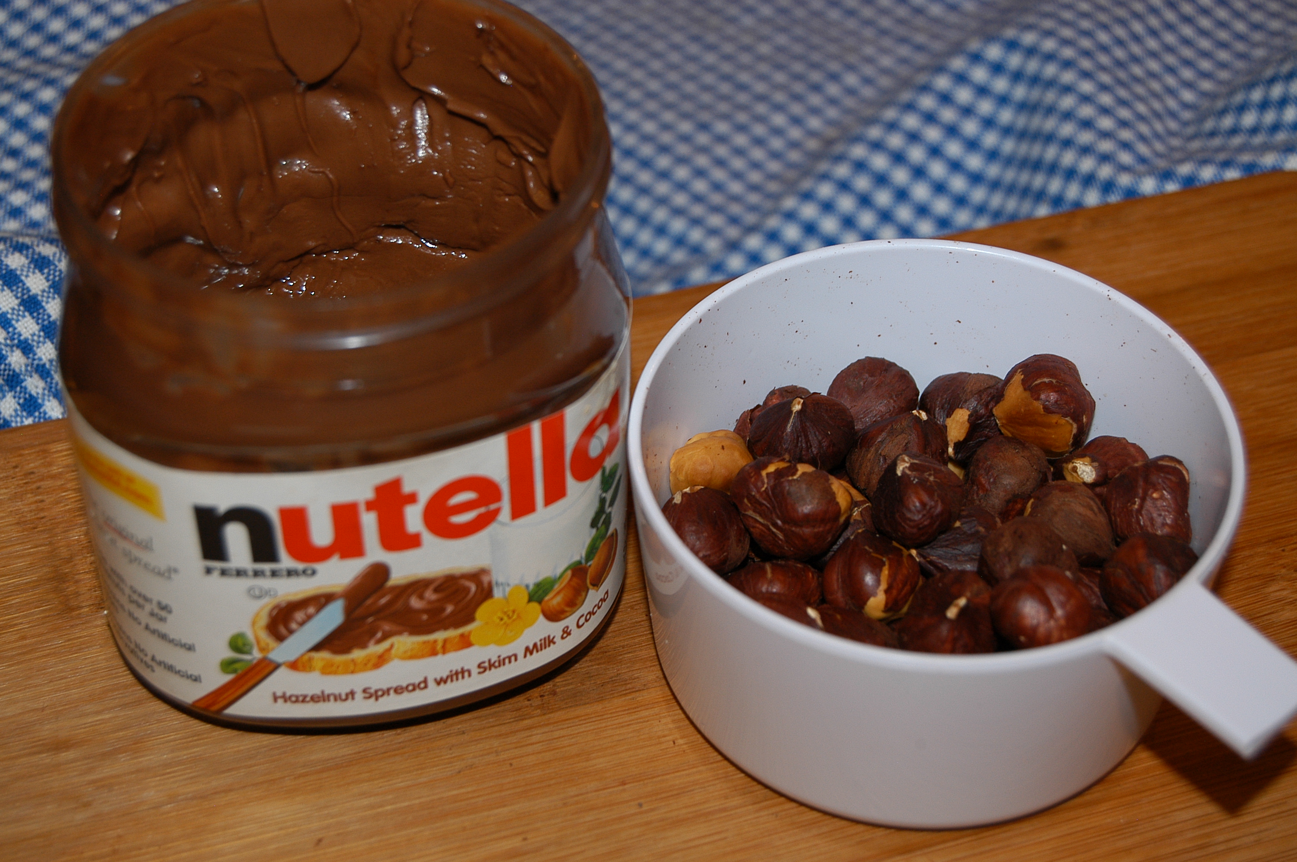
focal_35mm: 69
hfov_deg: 29.3
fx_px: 2484
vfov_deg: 19.7
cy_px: 431
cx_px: 648
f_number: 6.3
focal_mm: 46
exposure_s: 1/60
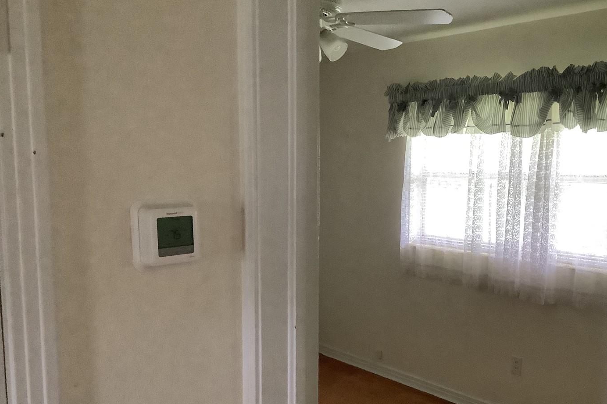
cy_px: 252
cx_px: 355
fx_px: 641
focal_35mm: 38
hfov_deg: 50.5
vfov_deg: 34.9
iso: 400
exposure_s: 1/33
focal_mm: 3.3
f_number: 2.4
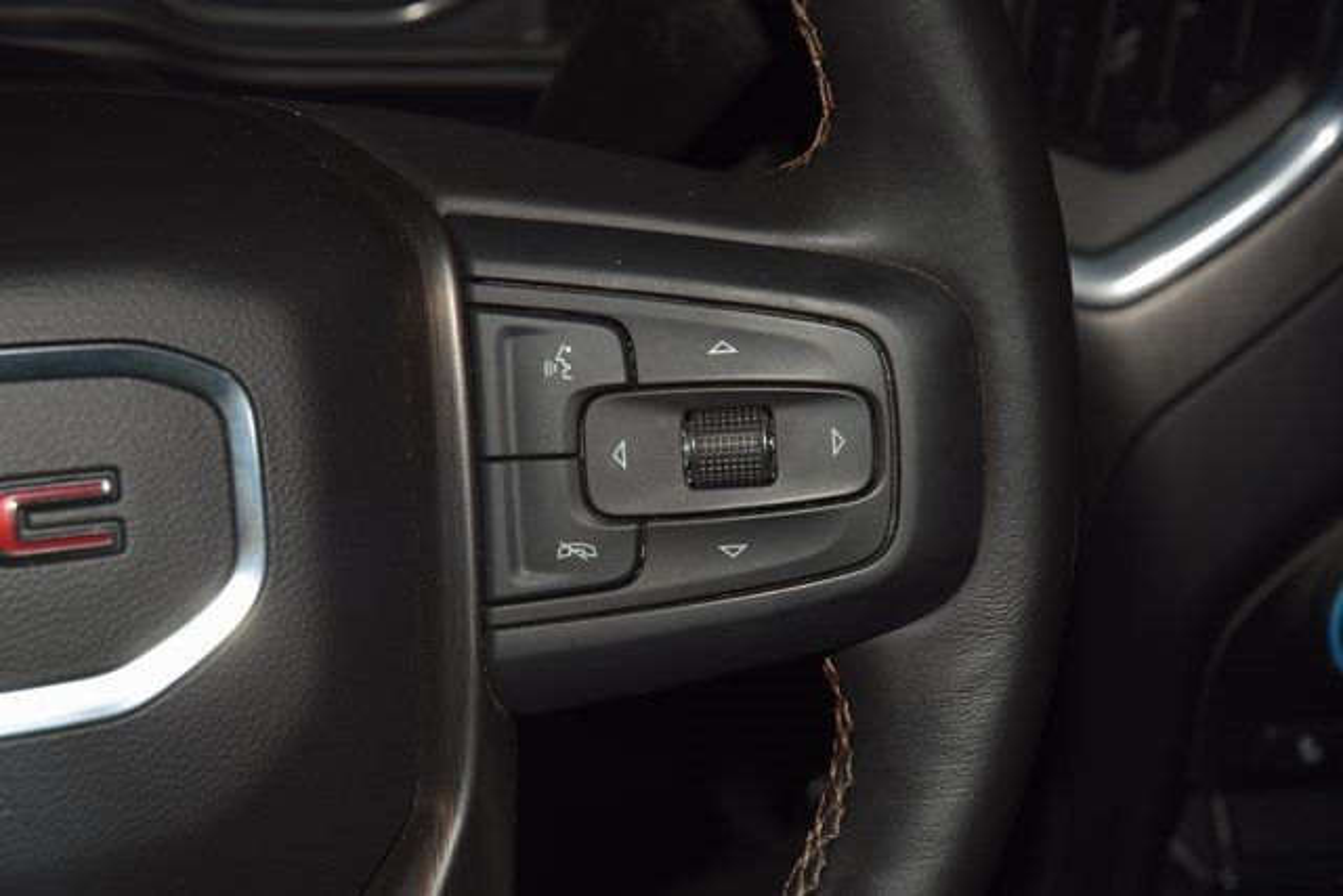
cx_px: 672
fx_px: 3918
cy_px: 448
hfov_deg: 19.5
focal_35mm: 105
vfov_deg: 13.0
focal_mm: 70
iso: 100
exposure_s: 1/125
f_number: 8
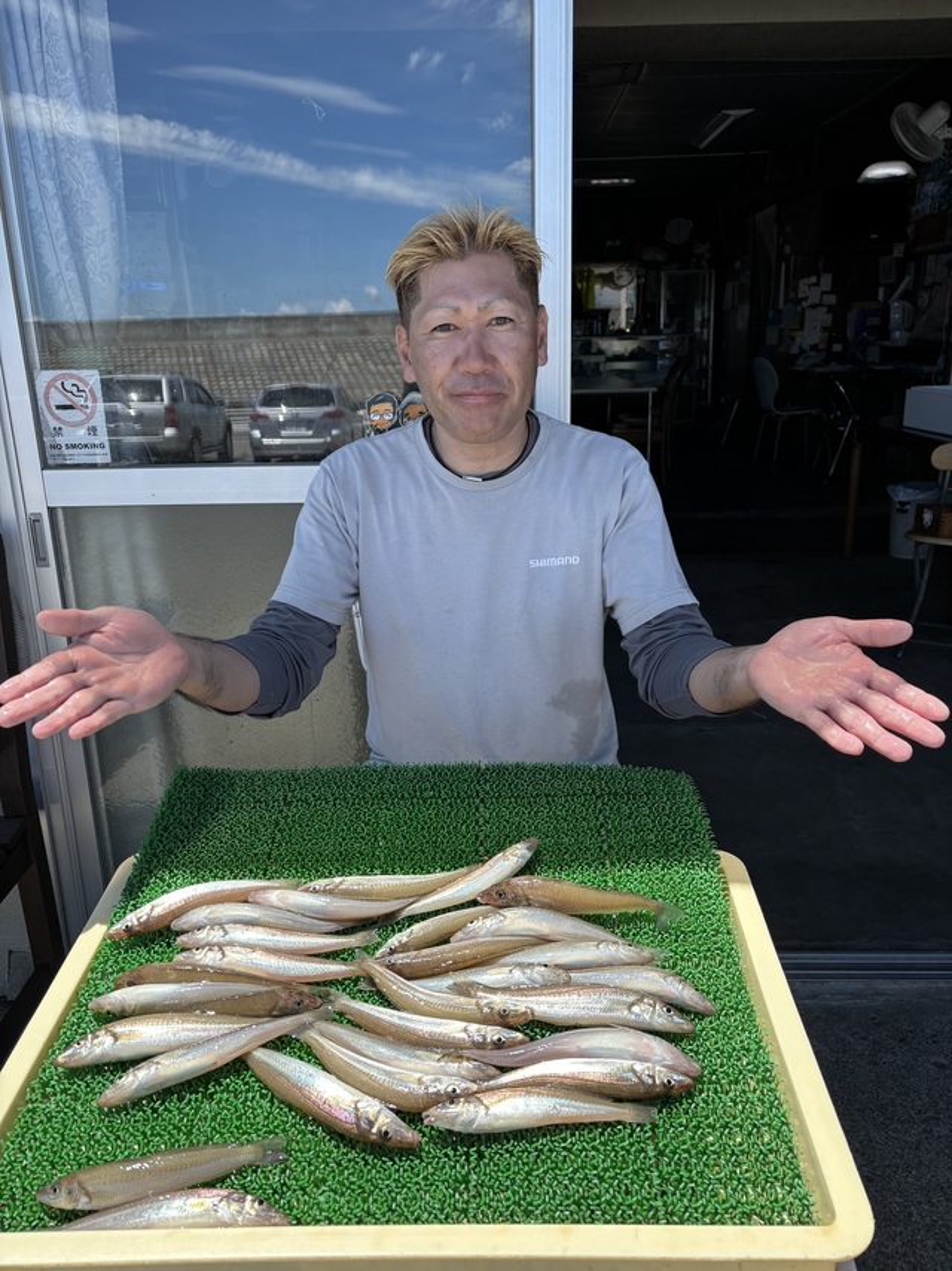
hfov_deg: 53.0
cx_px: 476
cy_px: 636
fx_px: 954
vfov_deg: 67.3
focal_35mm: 26
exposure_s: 1/1164
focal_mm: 5.96
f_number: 1.6
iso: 50
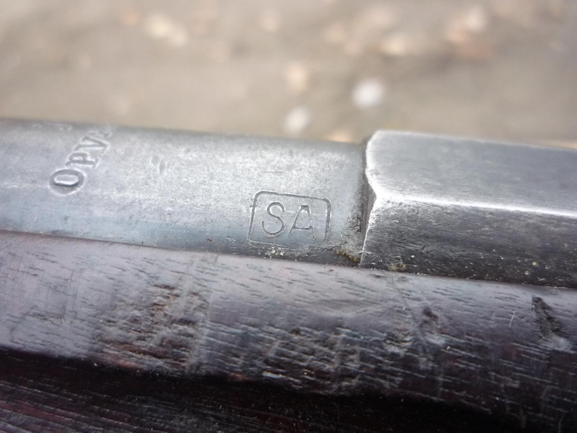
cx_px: 288
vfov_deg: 46.8
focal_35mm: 30
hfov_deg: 60.0
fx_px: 500
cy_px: 216
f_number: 3.3
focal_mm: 5.2
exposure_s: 1/30
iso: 250
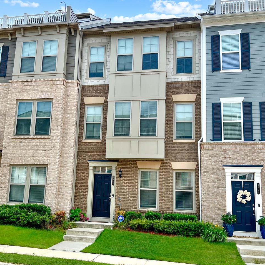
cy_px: 142
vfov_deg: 44.9
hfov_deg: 44.8
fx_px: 320
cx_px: 110
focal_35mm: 37
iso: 50
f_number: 1.5
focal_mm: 5.7
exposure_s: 1/4274
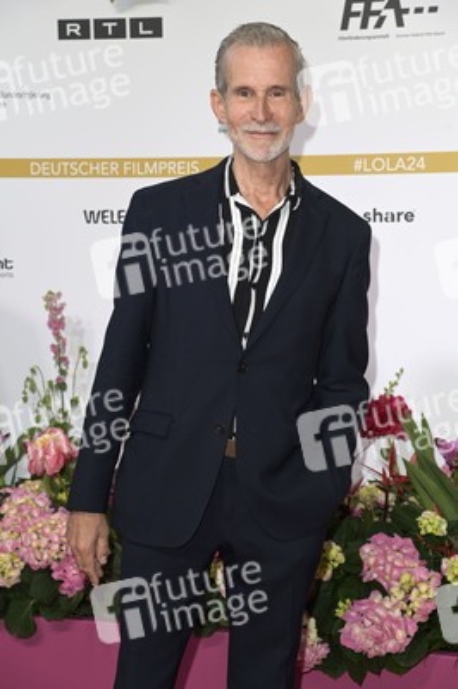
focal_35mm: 100
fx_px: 1911
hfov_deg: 13.7
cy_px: 344
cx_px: 229
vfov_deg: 20.4
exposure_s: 1/250
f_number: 6.3
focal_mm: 100
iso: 640
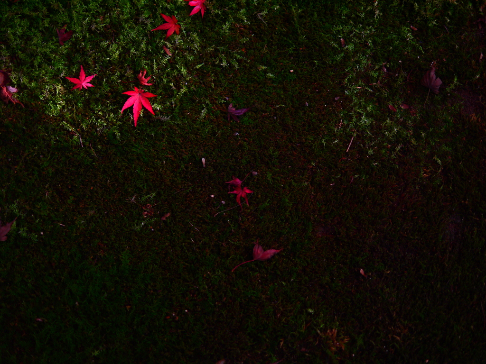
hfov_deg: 38.2
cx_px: 243
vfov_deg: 29.1
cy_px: 182
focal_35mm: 50
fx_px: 702
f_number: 1.4
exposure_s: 1/400
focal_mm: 25
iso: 160
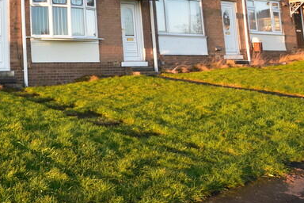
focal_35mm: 40
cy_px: 8
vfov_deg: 31.3
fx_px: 338
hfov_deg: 39.0
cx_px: -37
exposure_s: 1/125
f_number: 9
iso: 800
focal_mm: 10
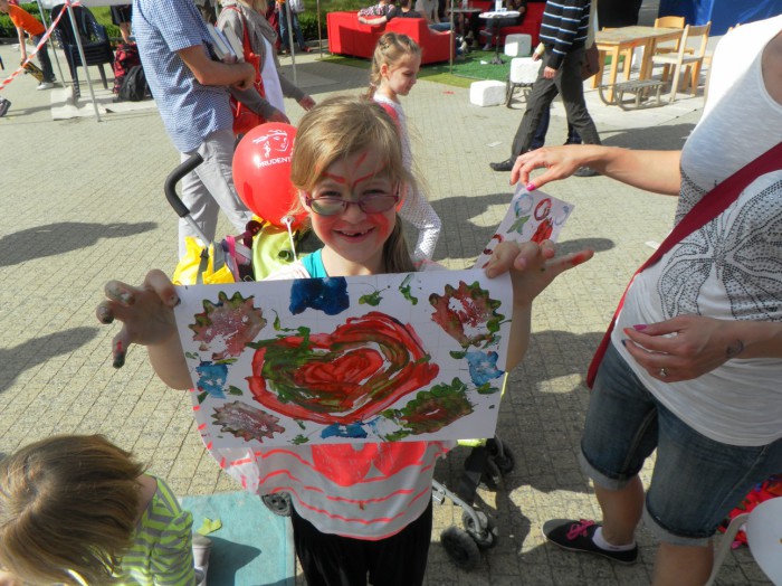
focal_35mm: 26
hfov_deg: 67.3
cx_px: 391
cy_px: 293
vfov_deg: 53.0
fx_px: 587
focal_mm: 4.6
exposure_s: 1/320
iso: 80
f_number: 5
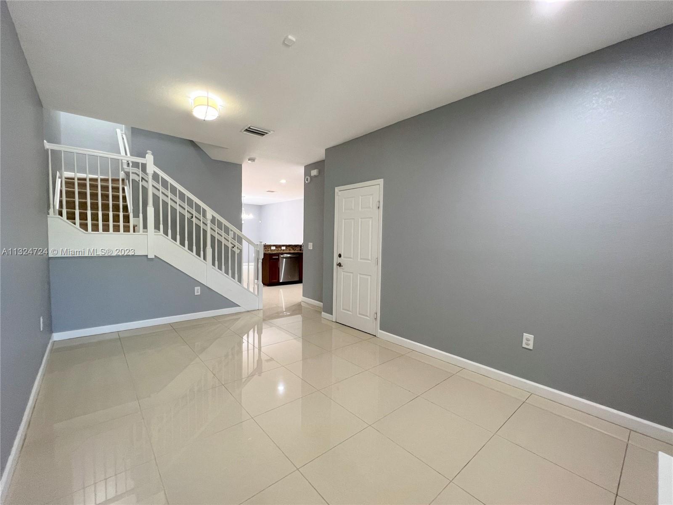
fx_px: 253
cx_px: 336
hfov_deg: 106.2
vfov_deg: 89.9
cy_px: 252
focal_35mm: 13
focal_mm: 1.57
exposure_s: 1/60
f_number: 1.8
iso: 200
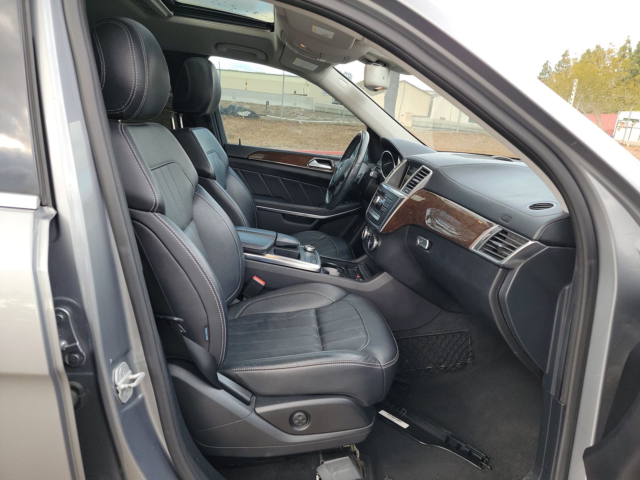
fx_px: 444
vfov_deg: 56.8
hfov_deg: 71.6
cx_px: 320
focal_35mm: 24
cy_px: 240
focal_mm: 6.7
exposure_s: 1/59
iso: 76
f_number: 1.8
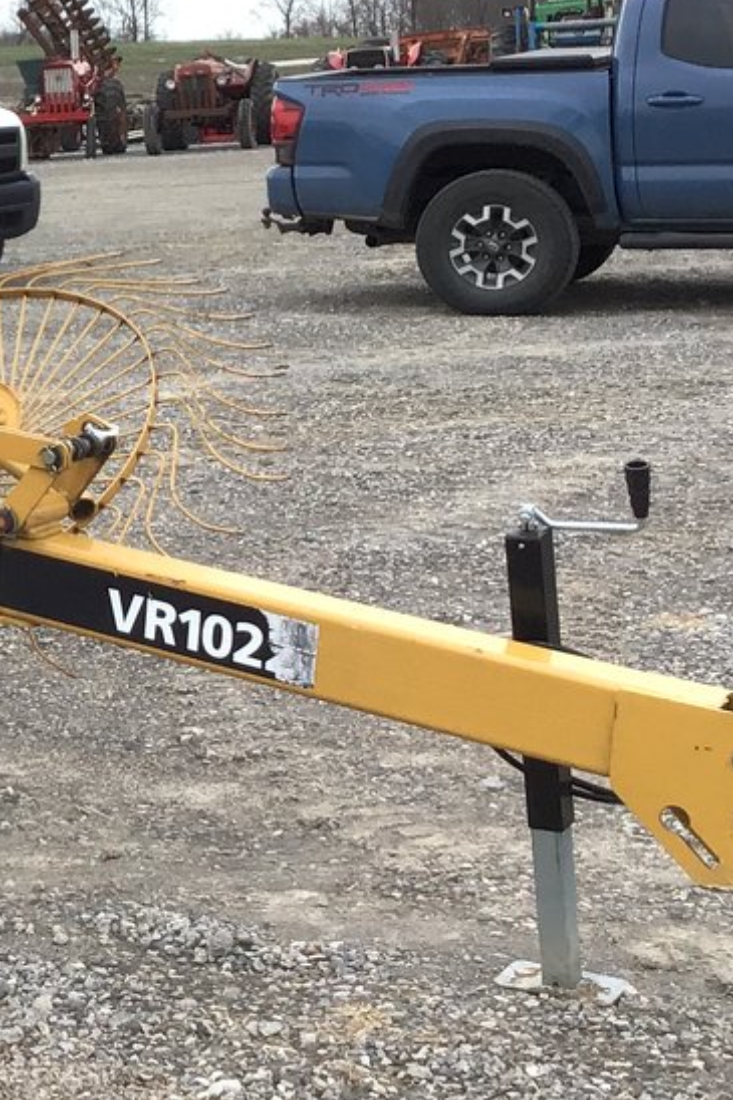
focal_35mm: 89
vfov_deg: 22.7
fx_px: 2720
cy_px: 308
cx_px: -411
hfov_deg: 14.2
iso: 32
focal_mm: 3.3
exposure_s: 1/120
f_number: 2.4
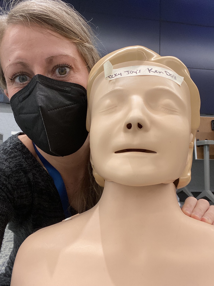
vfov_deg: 60.0
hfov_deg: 46.8
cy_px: 143
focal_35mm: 30
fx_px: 247
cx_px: 107
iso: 100
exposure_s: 1/60
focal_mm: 2.71
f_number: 2.2
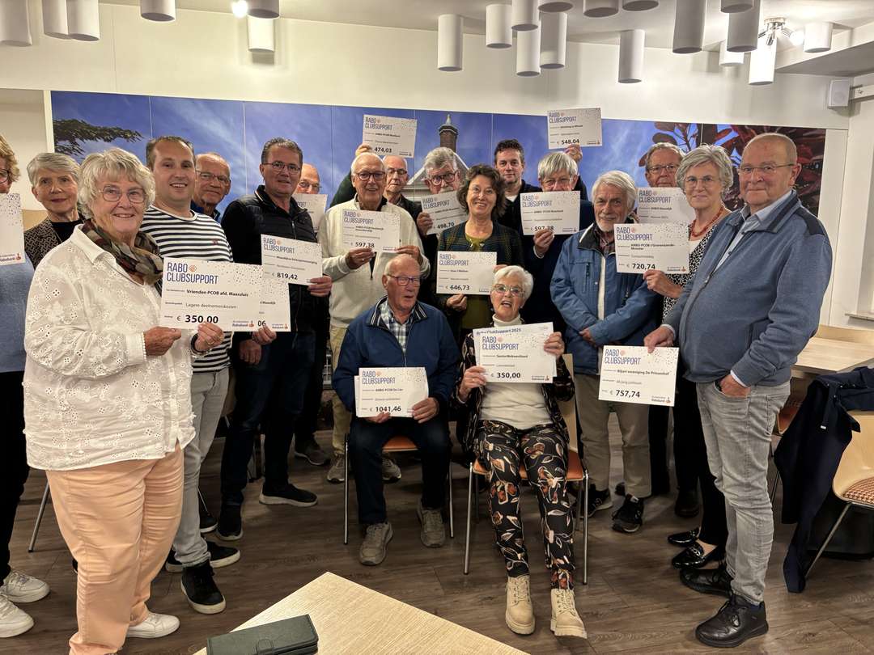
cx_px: 437
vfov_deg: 53.1
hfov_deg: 67.3
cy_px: 328
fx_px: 656
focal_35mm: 26
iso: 250
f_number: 1.6
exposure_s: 1/50
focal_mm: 5.96
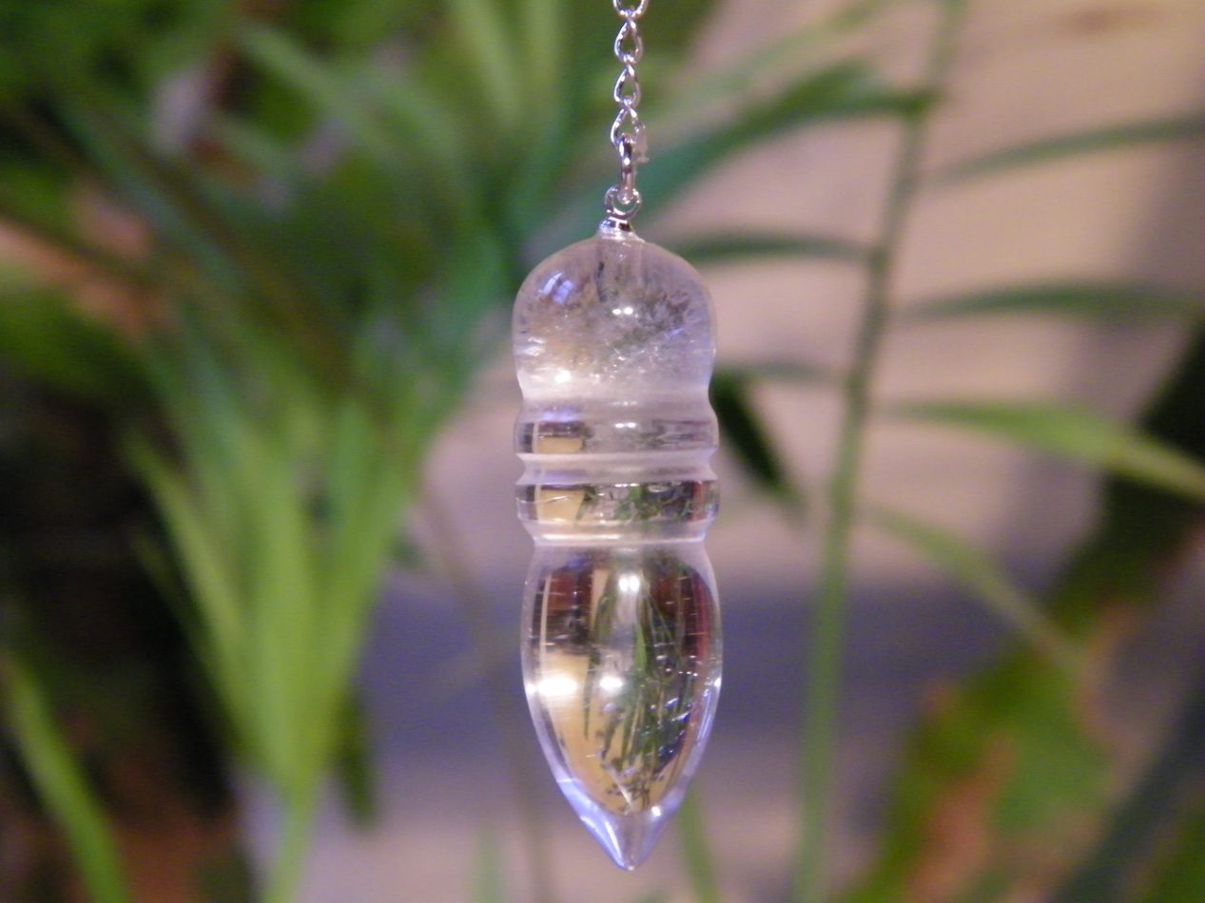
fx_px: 5500
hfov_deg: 12.5
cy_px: 452
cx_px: 602
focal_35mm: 158
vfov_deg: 9.4
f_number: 5
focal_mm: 28.3
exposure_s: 1/40
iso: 500
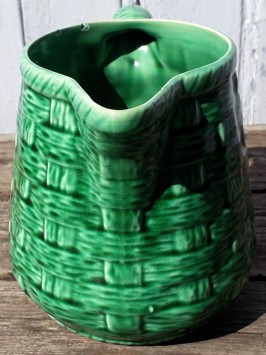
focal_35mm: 27
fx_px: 277
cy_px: 178
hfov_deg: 51.3
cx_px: 133
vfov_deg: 65.3
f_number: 1.9
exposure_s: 1/1565
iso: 40
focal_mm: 3.6
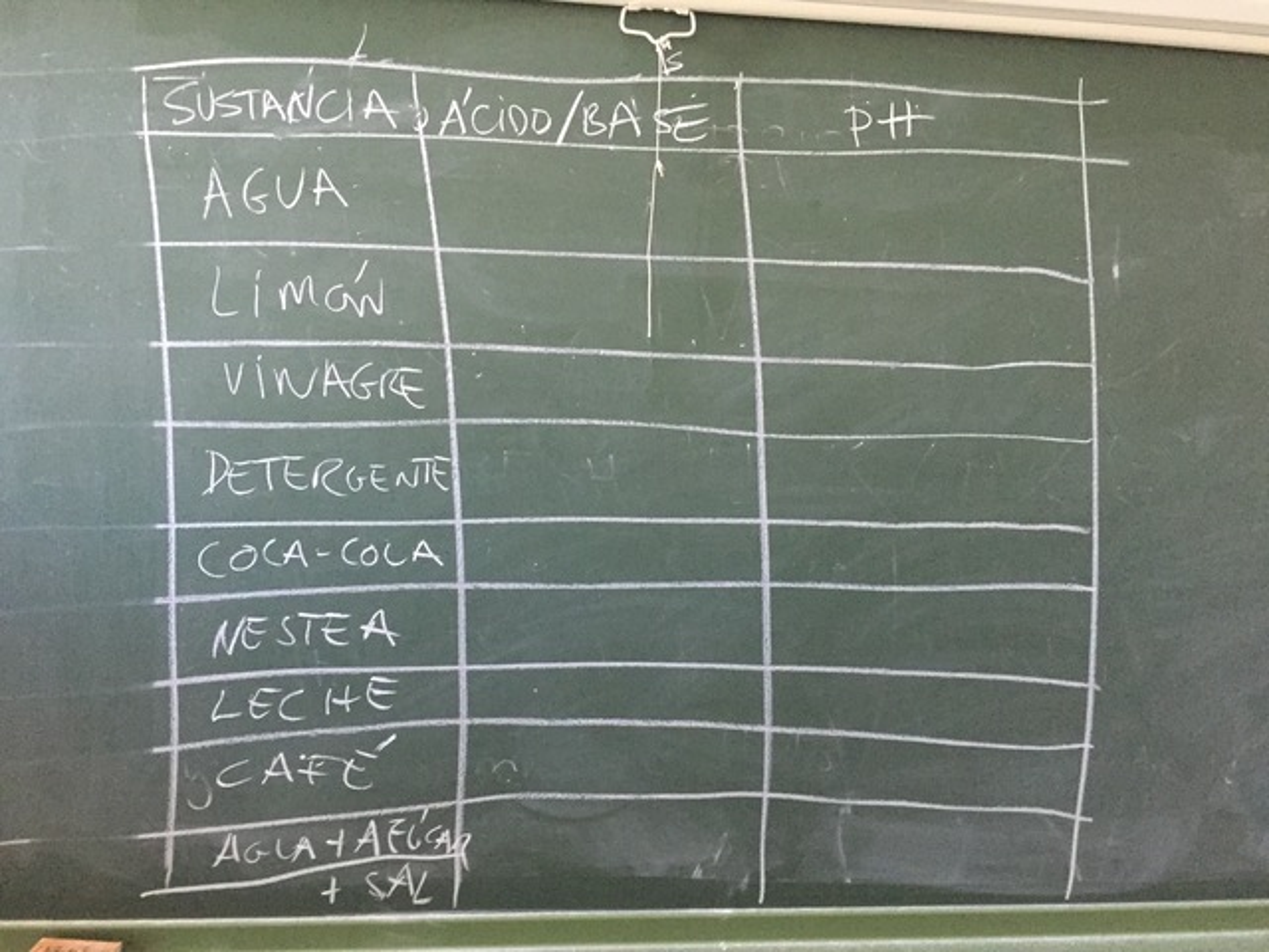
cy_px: 476
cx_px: 634
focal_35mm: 29
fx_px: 1063
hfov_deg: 61.7
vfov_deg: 48.2
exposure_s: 1/17
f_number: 2.2
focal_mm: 4.15
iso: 320
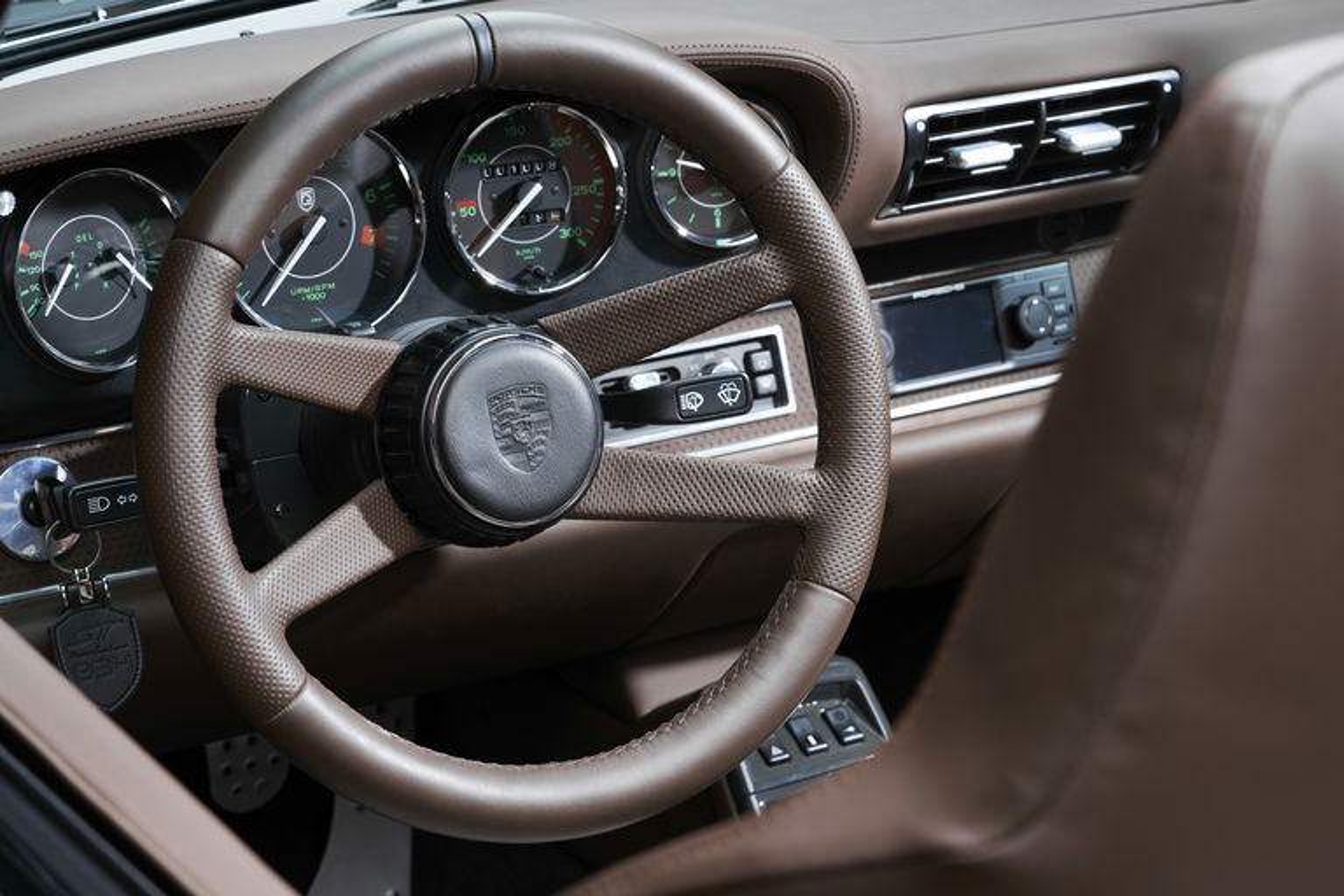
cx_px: 672
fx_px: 3360
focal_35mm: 90
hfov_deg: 22.6
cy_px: 448
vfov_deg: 15.2
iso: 200
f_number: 9
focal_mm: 90
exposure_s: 1/100
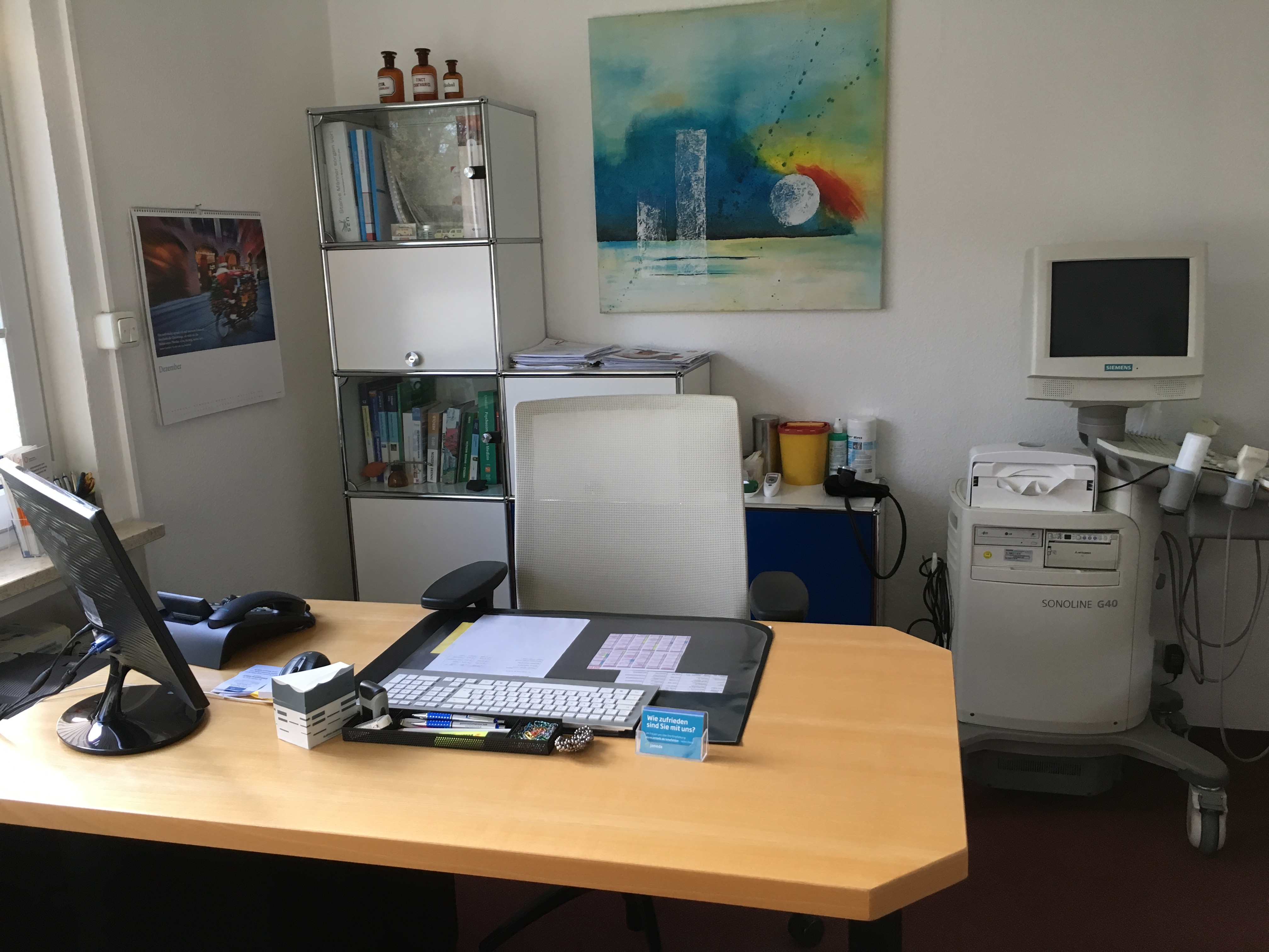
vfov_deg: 48.2
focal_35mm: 29
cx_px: 634
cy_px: 476
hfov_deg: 61.7
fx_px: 1063
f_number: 2.2
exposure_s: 1/33
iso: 100
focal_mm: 4.15
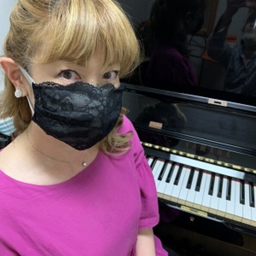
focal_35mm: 31
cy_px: 119
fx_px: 259
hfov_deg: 52.5
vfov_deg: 52.5
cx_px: 129
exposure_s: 1/30
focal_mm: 4.25
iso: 320
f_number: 1.8
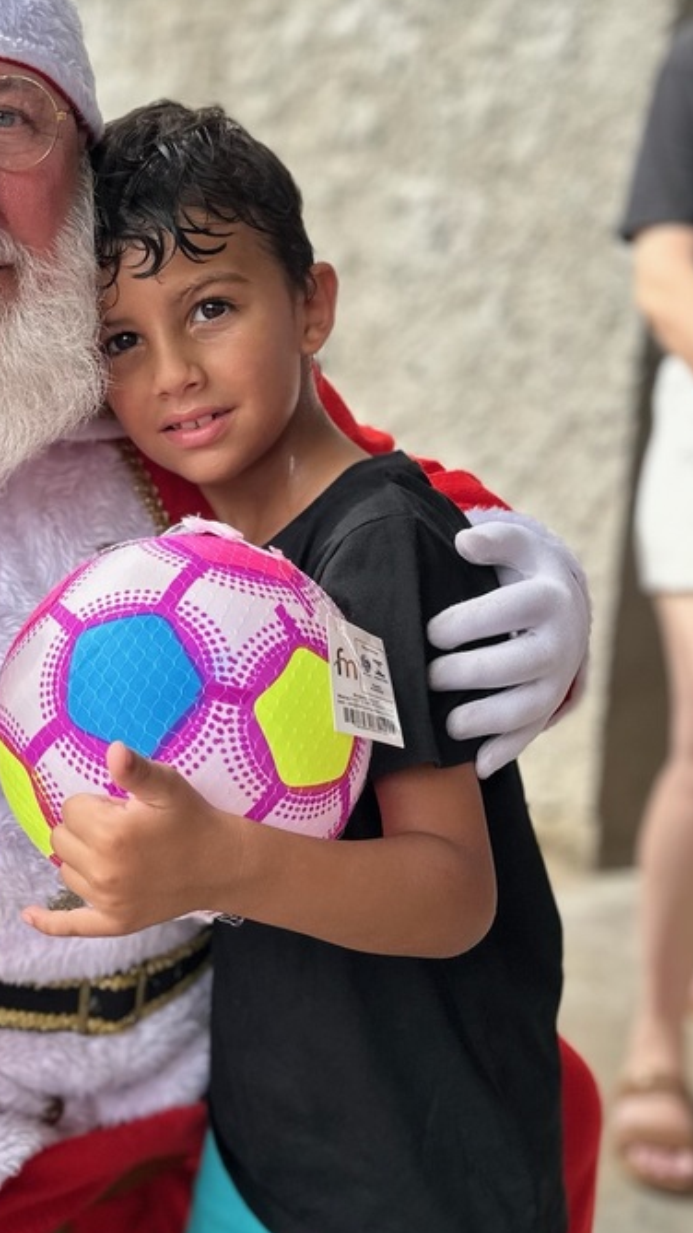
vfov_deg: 47.3
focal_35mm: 43
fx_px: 1406
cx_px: 147
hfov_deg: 27.2
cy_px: 680
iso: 80
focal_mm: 6.86
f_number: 1.78
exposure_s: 1/894
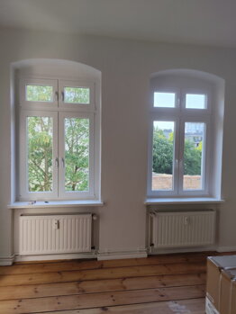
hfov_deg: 58.9
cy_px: 157
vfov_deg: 73.9
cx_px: 118
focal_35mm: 23
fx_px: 209
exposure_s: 1/100
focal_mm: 6.19
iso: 64
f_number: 1.65
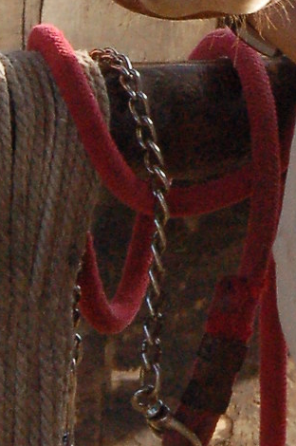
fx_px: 6630
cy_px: -427
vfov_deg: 3.8
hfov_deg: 2.5
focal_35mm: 536
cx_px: 585
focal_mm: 70
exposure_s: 1/125
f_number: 18
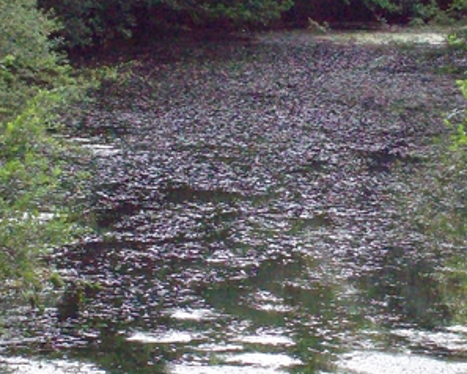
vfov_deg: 7.3
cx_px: 359
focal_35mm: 213
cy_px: 149
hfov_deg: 9.0
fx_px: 2946
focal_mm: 18
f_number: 4.8
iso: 200
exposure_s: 1/128
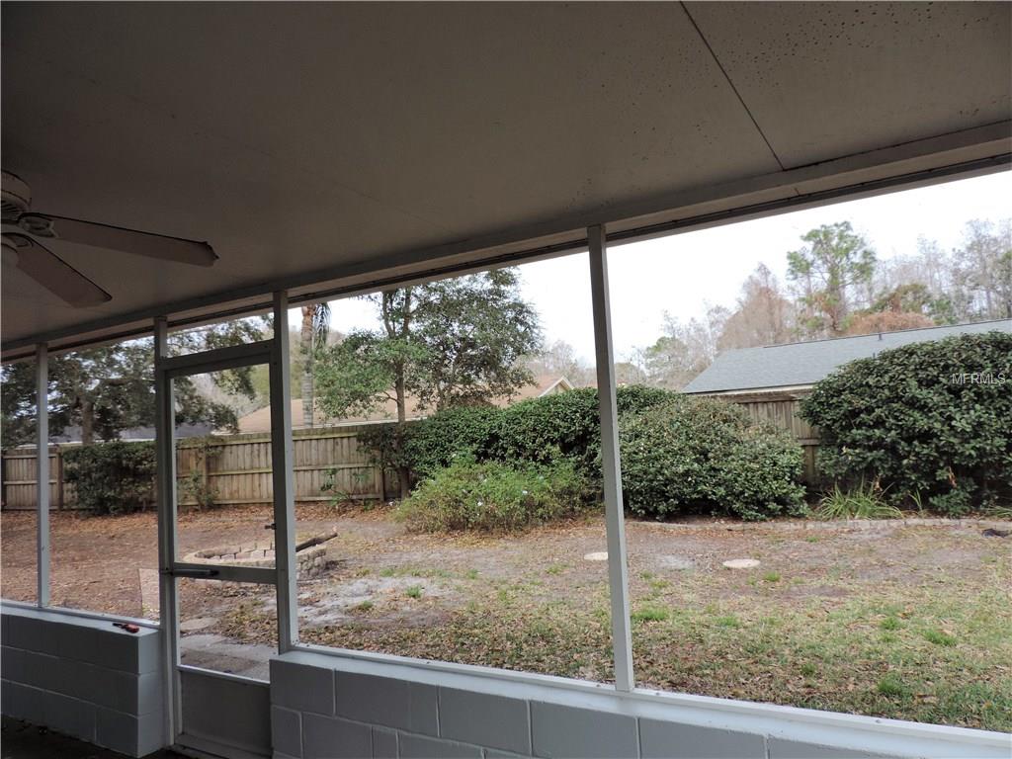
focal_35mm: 24
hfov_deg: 71.6
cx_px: 506
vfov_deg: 56.8
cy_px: 380
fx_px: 702
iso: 80
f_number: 3
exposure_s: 1/320
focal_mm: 4.3
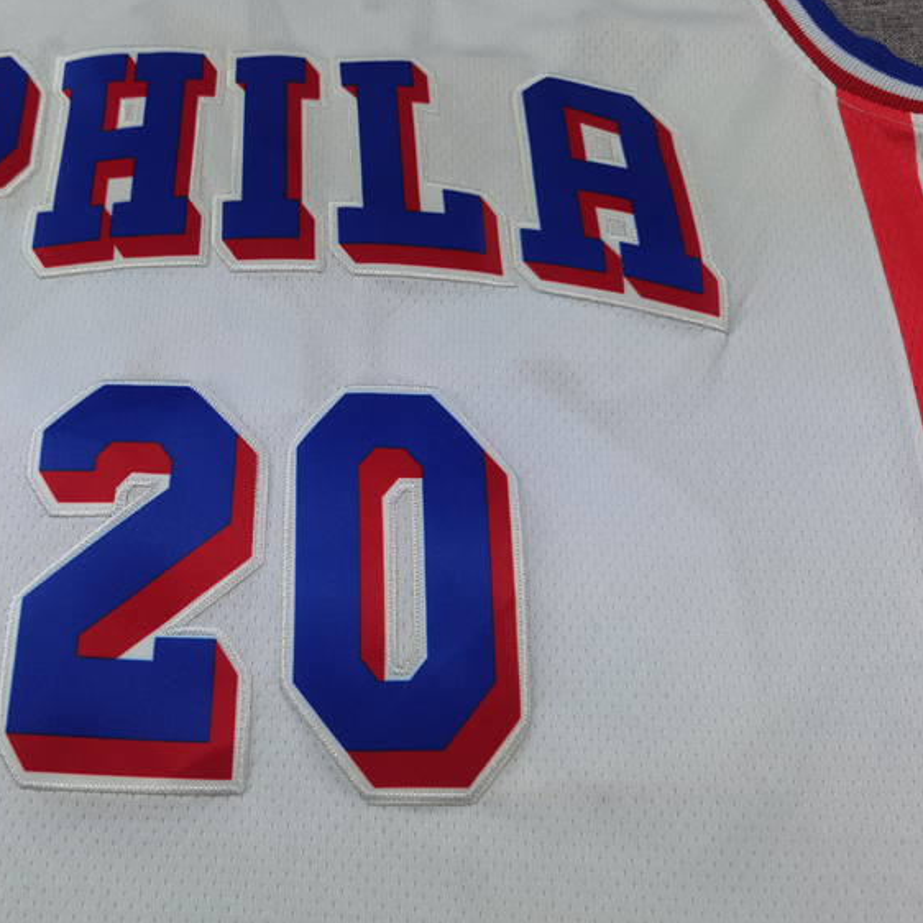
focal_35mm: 34
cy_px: 445
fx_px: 1026
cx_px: 296
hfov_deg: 47.5
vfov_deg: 48.4
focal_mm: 6.71
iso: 160
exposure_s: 1/900
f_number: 1.9
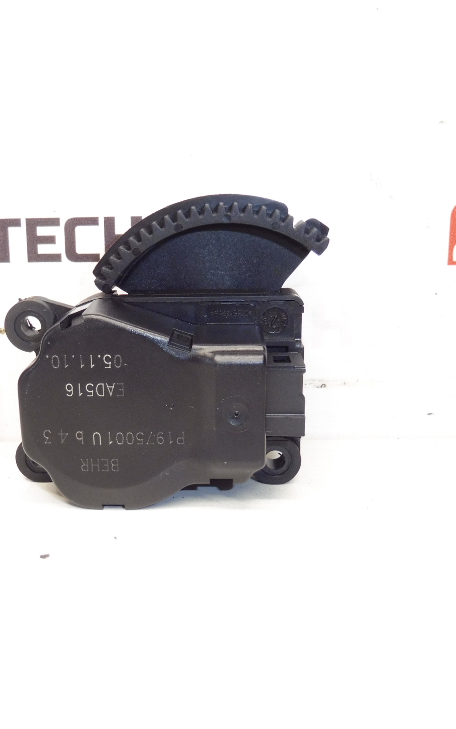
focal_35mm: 34
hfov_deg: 37.0
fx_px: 676
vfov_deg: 56.7
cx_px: 160
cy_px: 364
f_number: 3.5
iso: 200
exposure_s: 1/100
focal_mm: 4.3
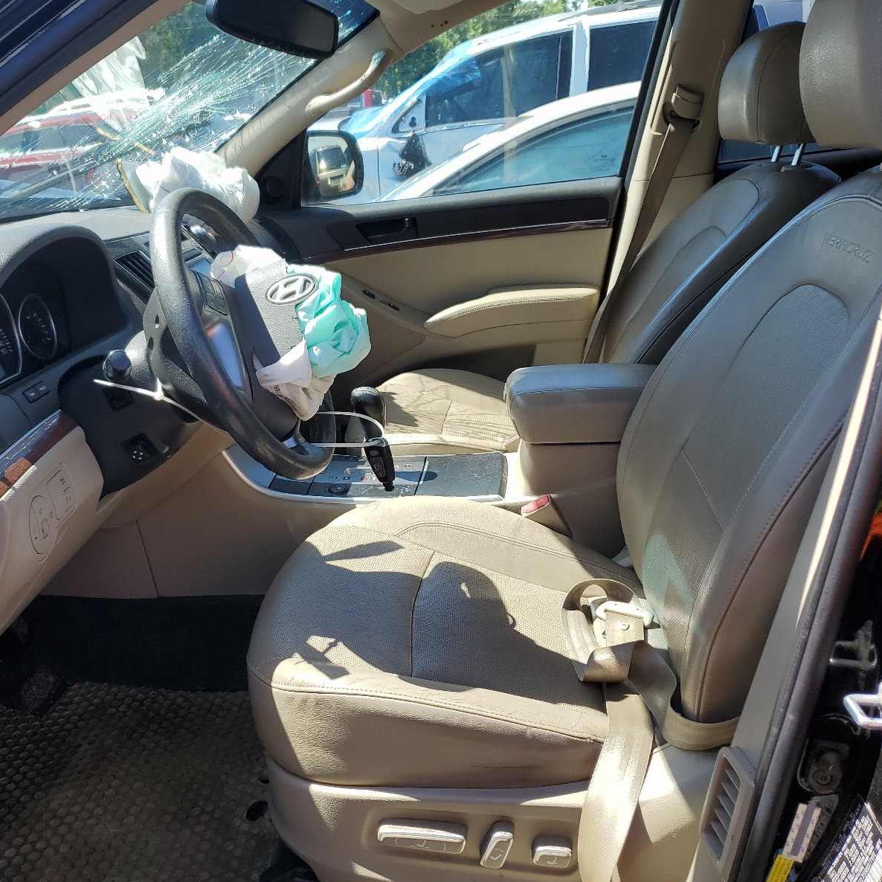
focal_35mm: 31
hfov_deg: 52.1
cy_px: 444
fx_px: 894
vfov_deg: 52.5
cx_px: 344
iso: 50
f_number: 1.5
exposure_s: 1/1000
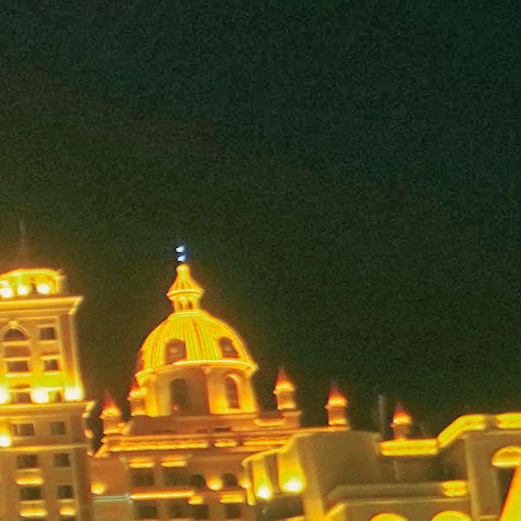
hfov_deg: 6.3
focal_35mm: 230
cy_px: 245
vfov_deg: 7.6
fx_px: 3916
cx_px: -1532
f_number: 3.5
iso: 640
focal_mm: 18
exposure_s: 1/30
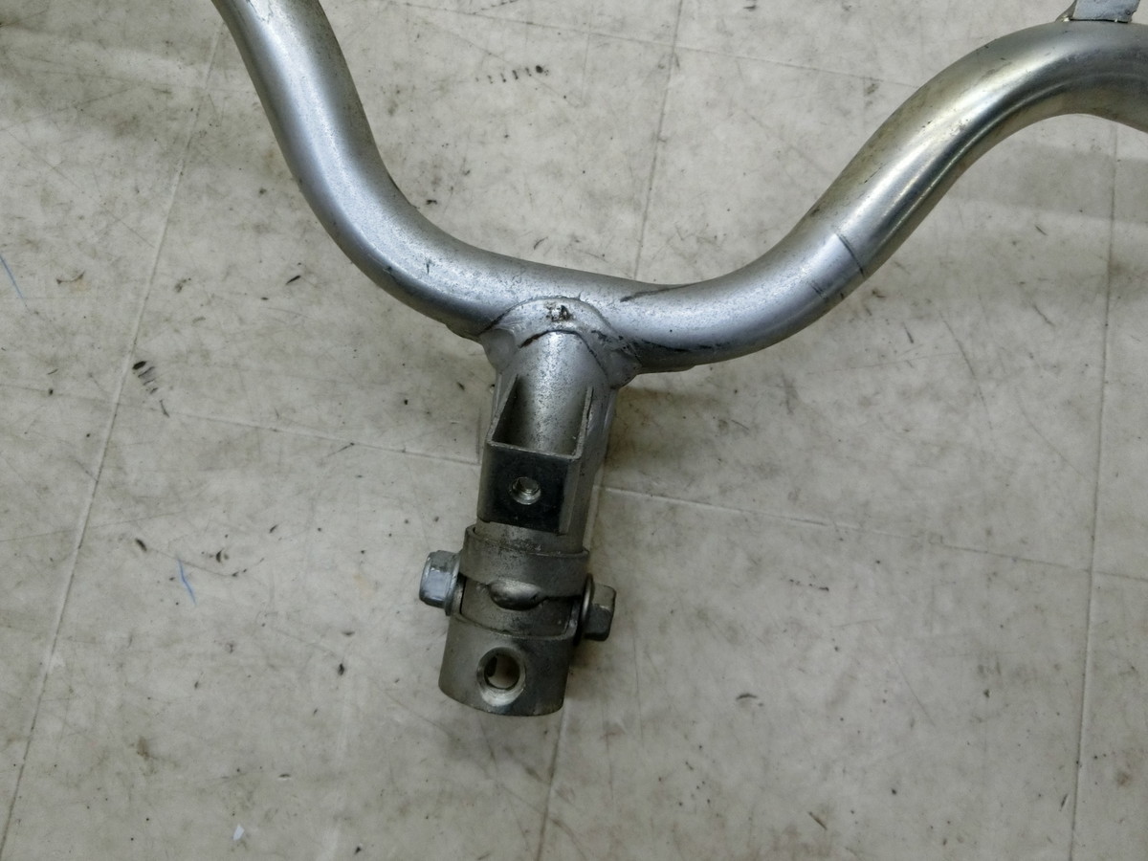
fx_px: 829
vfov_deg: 54.9
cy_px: 430
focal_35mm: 25
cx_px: 574
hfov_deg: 69.4
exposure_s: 1/125
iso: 400
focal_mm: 4.5
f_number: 3.5
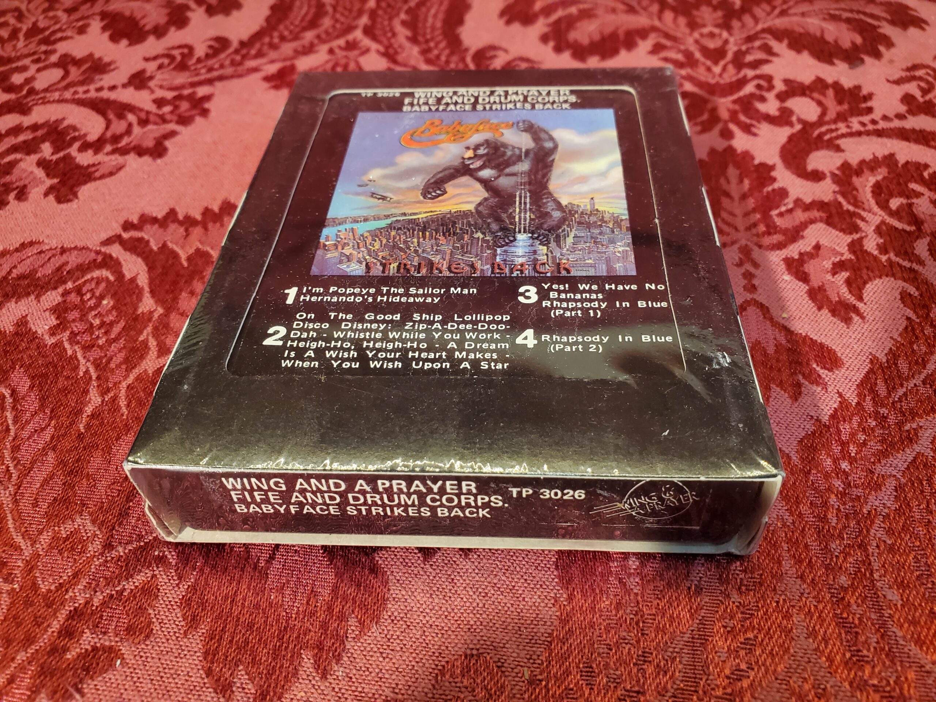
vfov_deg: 53.1
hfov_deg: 67.3
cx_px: 468
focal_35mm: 26
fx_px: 703
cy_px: 351
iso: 200
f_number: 2.4
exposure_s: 1/120
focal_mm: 4.3
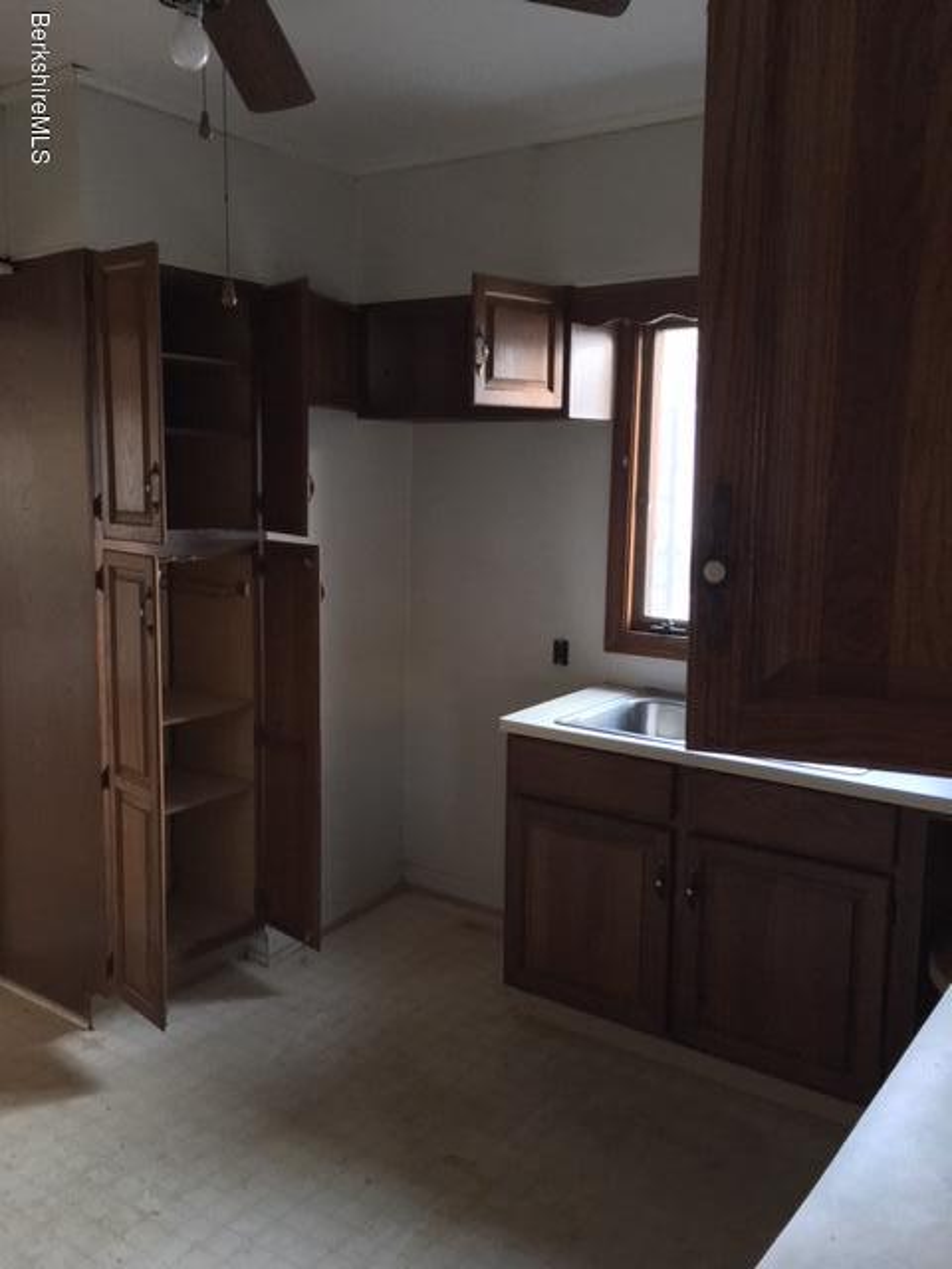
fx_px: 1063
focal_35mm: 29
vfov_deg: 61.7
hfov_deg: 48.2
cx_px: 476
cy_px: 634
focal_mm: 4.15
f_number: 2.2
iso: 320
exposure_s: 1/15
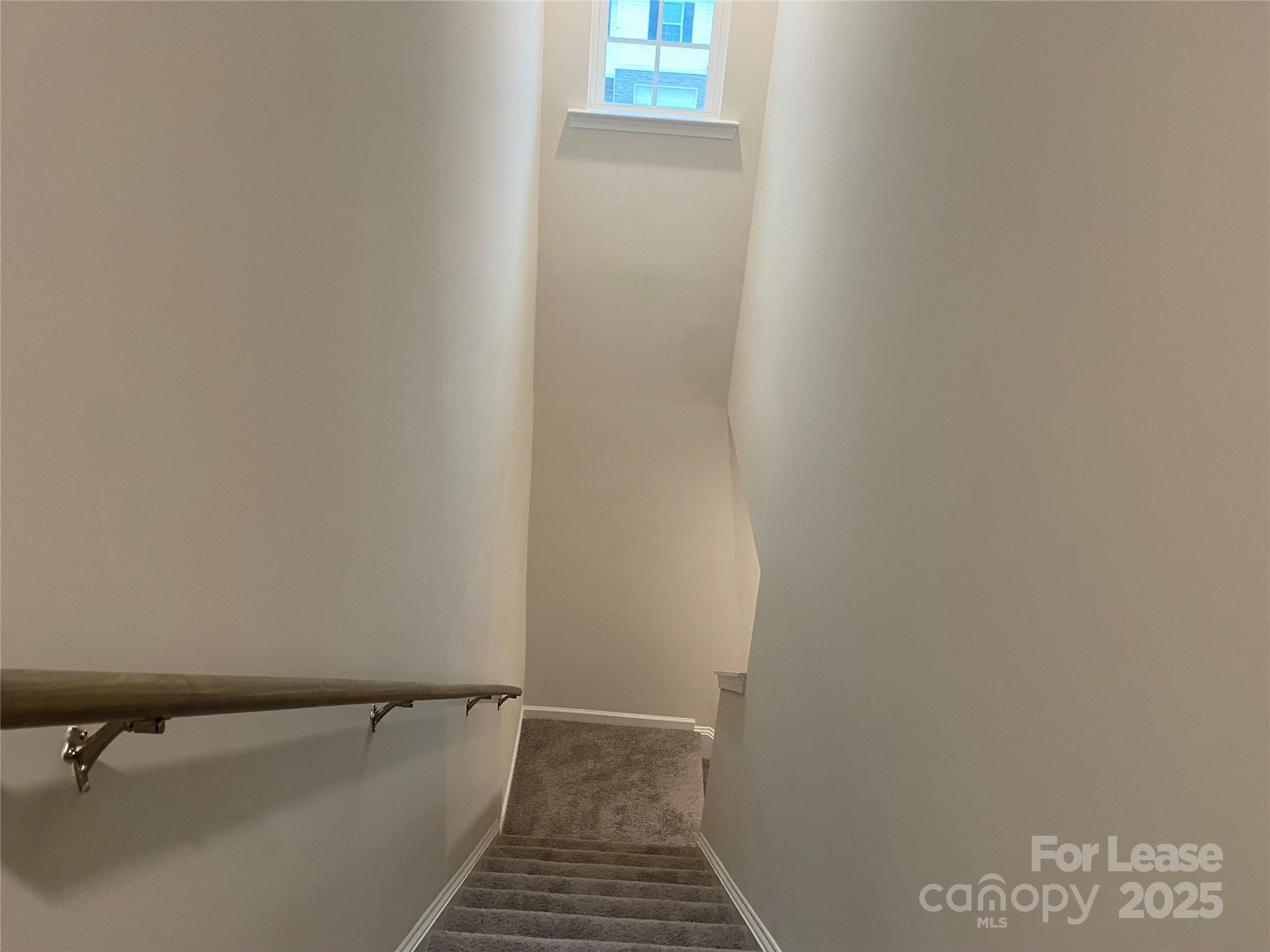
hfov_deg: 67.3
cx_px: 635
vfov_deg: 53.1
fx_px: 954
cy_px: 476
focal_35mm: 26
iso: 200
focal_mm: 4.25
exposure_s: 1/60
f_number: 1.8
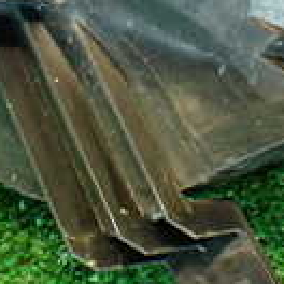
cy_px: -71
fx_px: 1197
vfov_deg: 13.1
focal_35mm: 129
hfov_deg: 13.5
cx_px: 170
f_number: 2.4
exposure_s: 1/30
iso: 400
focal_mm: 5.79
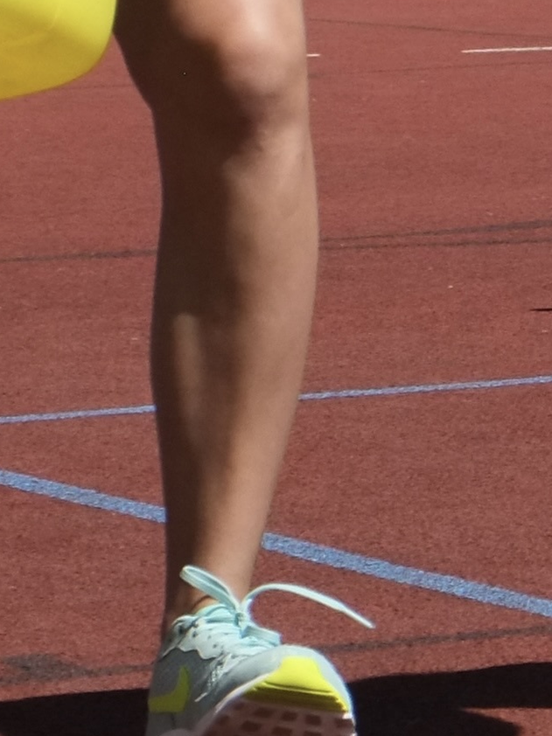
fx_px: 7020
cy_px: -254
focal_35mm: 330
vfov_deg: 6.0
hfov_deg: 4.5
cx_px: 660
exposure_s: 1/2500
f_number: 7.1
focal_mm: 39
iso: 800
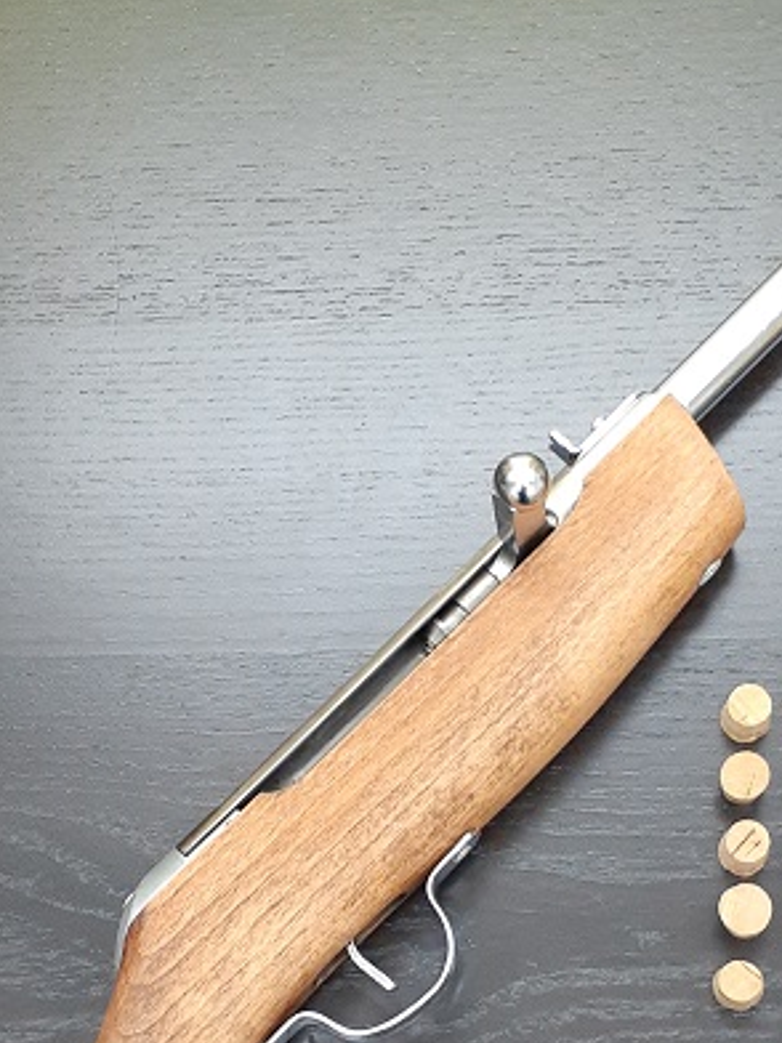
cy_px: 875
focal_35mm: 71
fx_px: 2139
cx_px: 428
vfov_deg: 26.7
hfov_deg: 20.7
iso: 250
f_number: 1.9
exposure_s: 1/50
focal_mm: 3.6
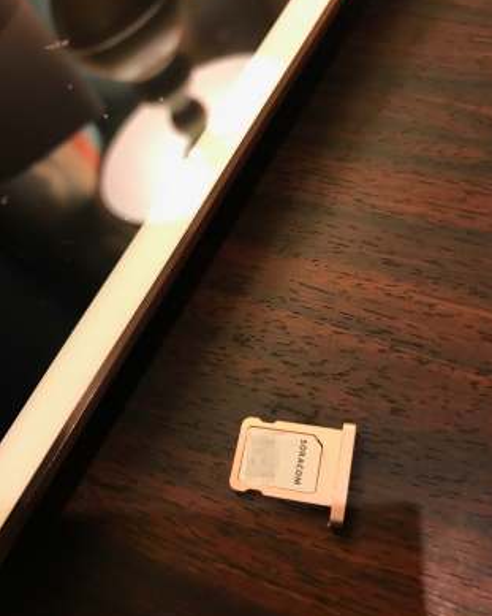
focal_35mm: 30
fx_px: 546
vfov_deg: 58.8
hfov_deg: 48.5
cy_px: 318
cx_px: 252
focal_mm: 3.99
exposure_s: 1/15
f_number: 1.8
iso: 80
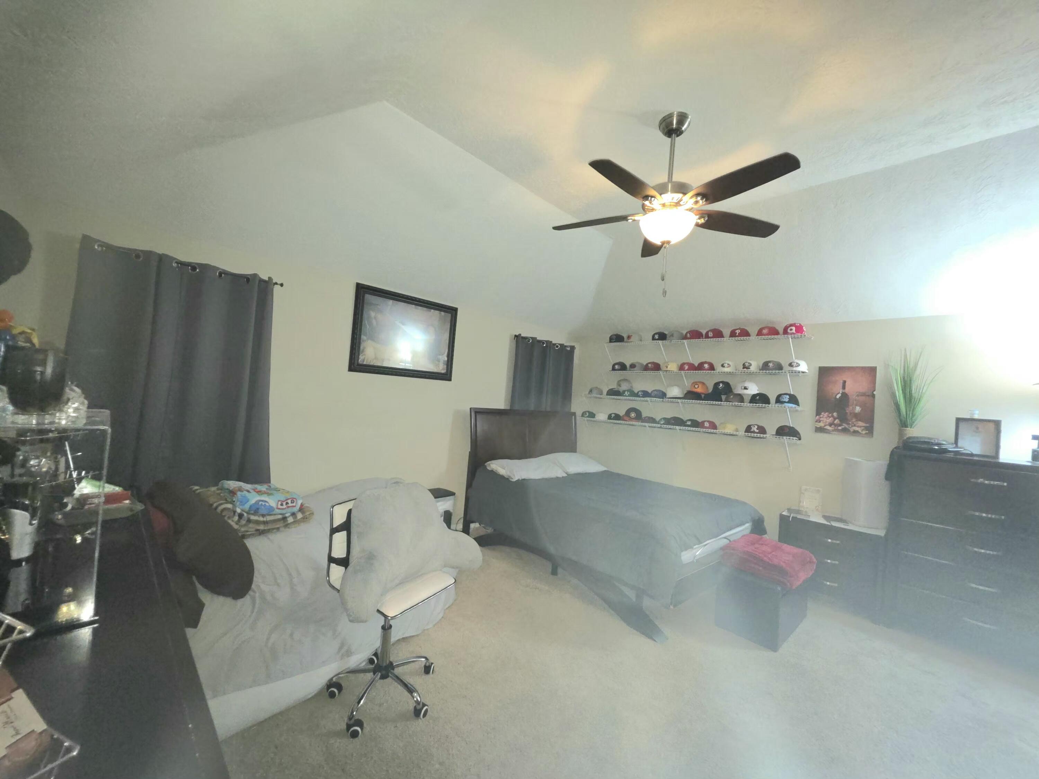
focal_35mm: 13
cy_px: 390
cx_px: 520
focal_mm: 2.2
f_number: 1.9
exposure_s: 1/19.8
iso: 400
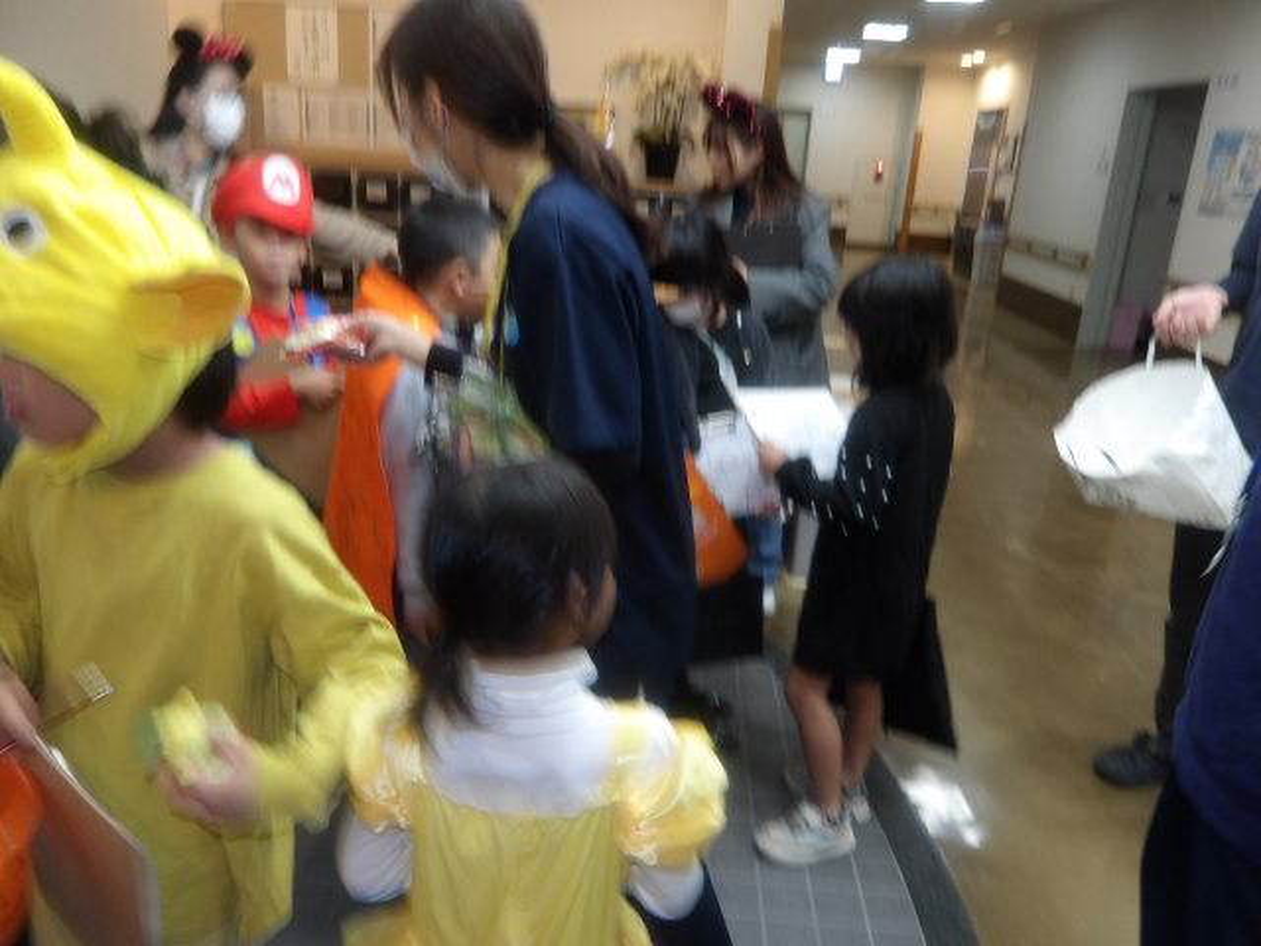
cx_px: 630
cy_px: 473
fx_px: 984
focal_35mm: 27
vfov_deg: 51.4
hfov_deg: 65.3
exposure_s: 1/23
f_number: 3
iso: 200
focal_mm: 4.9
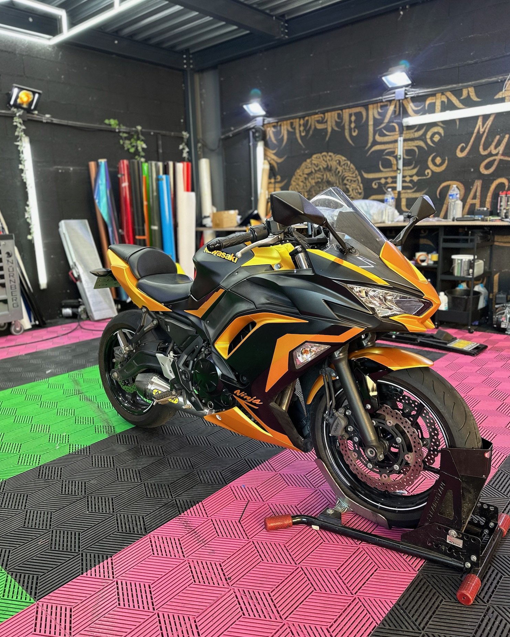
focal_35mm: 26
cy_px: 318
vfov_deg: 66.0
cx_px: 248
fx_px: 491
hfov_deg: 54.9
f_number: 1.78
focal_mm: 6.86
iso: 160
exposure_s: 1/100
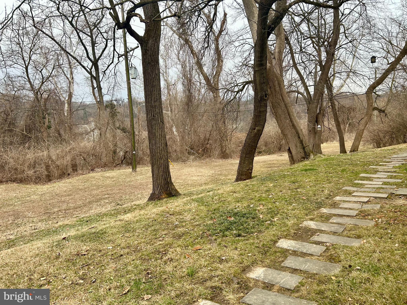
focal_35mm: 26
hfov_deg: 67.3
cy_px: 152
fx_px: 306
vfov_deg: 53.1
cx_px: 204
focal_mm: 5.7
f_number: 1.5
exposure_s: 1/611
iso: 50
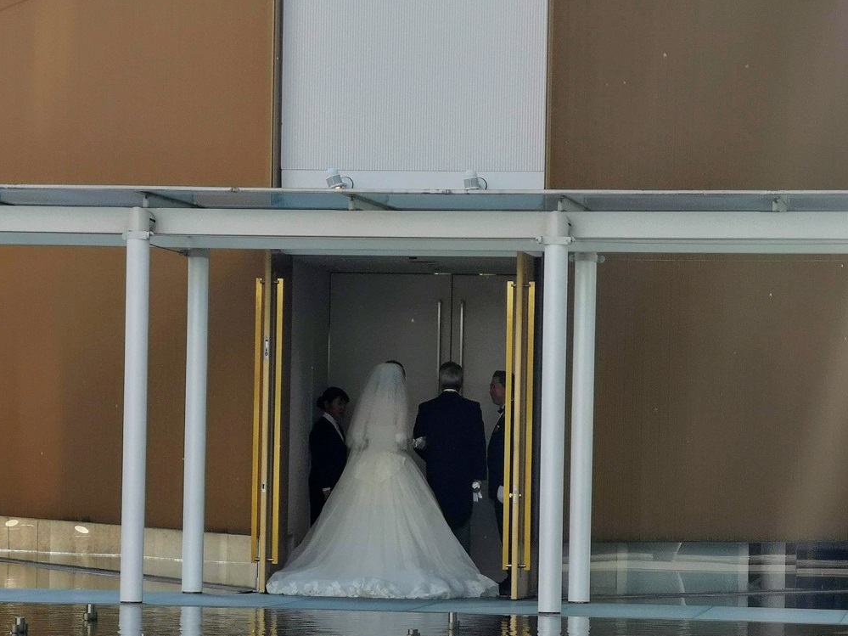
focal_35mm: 152
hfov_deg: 13.0
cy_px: 448
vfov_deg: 9.7
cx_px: 423
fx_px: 3723
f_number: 2.4
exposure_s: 1/884
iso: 50
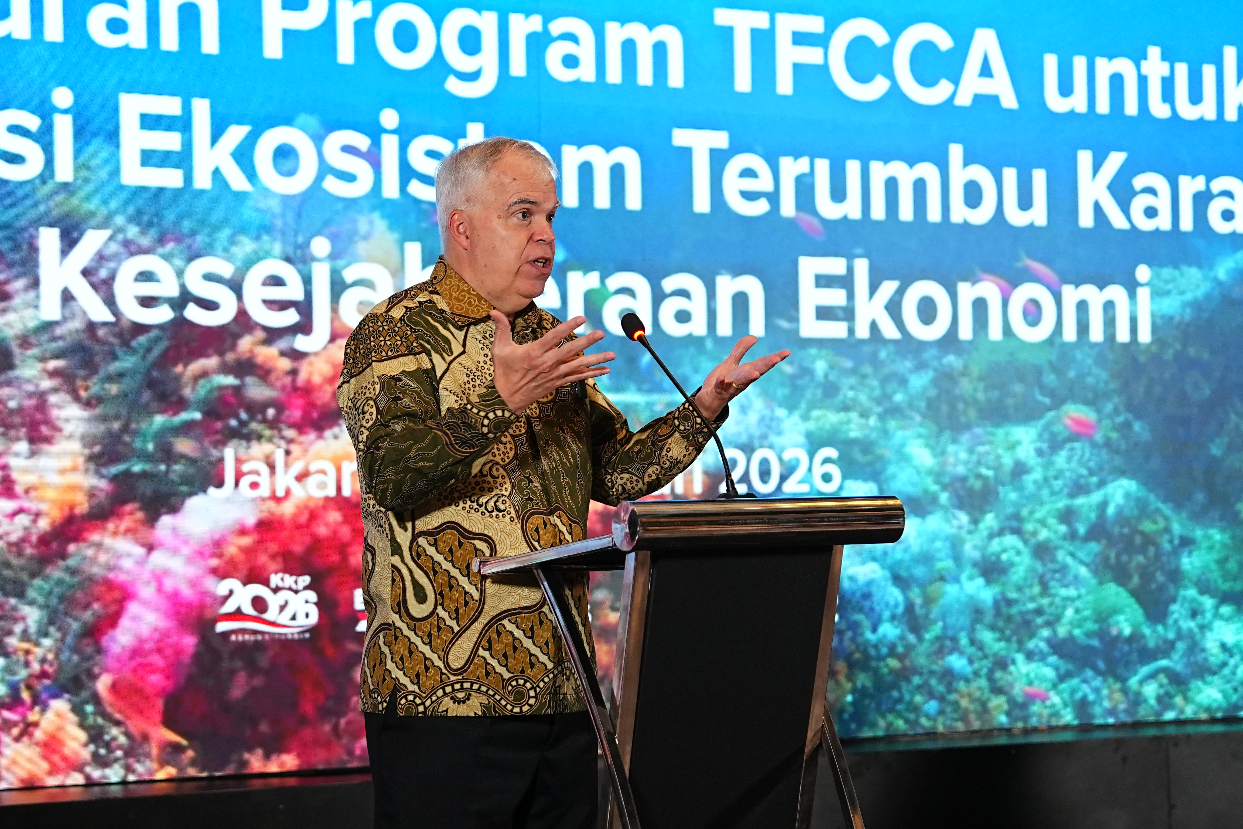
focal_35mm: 105
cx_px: 622
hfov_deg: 19.5
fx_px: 3625
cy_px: 414
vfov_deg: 13.0
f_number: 2.8
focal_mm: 70
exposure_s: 1/160
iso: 2000
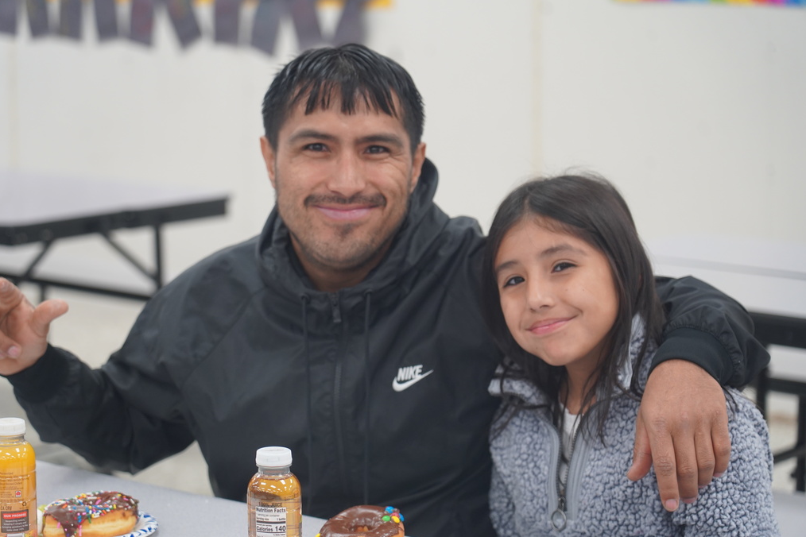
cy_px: 270
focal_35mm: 98
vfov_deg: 14.0
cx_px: 402
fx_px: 2194
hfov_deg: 20.8
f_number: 4
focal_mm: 97
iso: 1250
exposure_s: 1/160
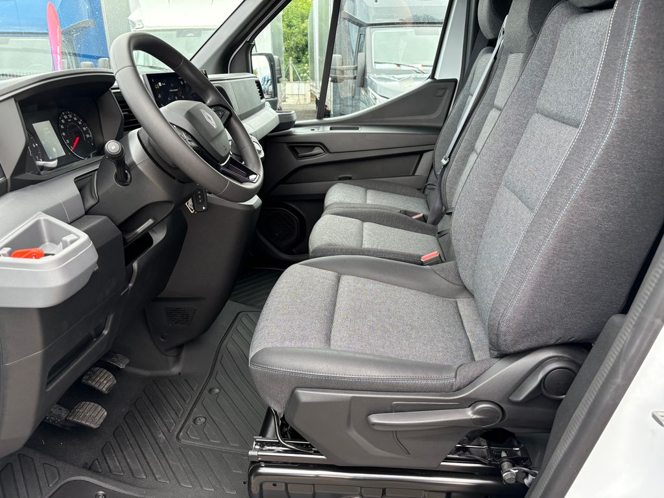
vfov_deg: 53.1
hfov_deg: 67.3
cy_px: 249
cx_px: 332
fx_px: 499
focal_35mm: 26
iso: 125
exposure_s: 1/244
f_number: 1.6
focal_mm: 5.96
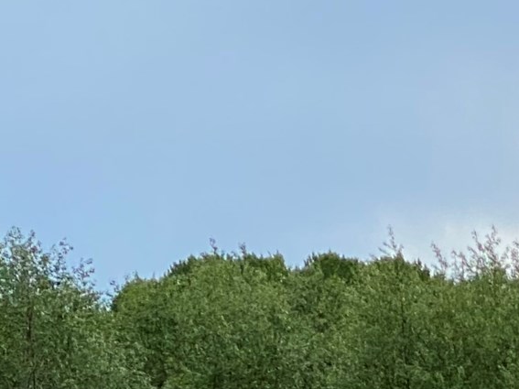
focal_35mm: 264
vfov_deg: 5.5
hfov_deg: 7.3
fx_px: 3957
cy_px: 898
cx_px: 908
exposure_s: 1/1295
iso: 20
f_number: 2
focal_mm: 6
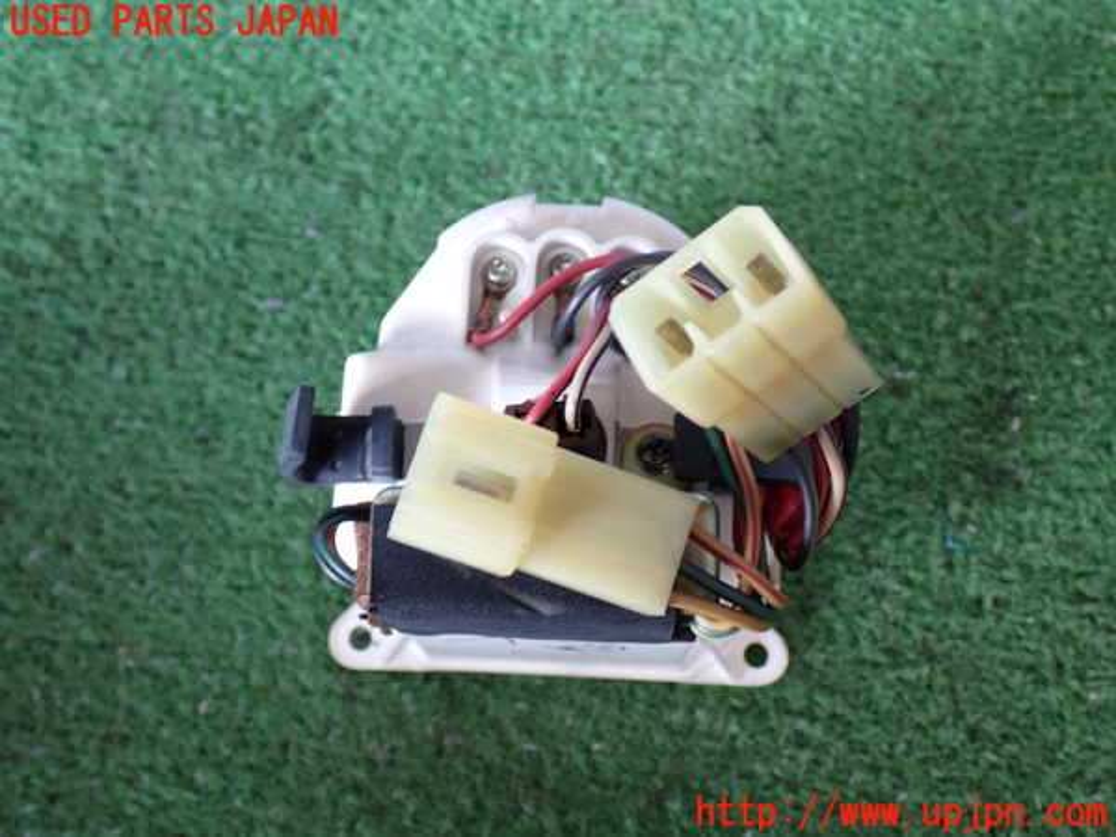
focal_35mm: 44
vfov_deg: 32.9
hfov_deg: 42.9
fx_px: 1419
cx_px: 558
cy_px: 418
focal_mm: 7.84
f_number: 2.9
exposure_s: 1/50
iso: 200
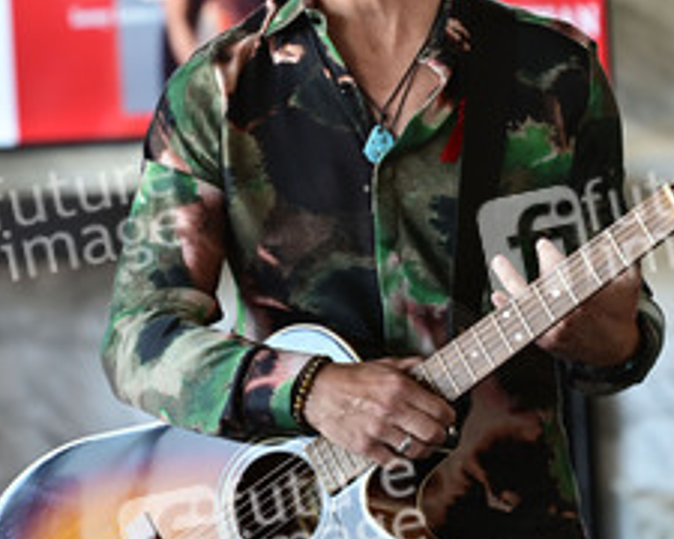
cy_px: 81
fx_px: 4987
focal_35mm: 250
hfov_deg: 7.7
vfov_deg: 6.2
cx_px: 359
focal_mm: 150
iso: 1600
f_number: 2.8
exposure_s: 1/250
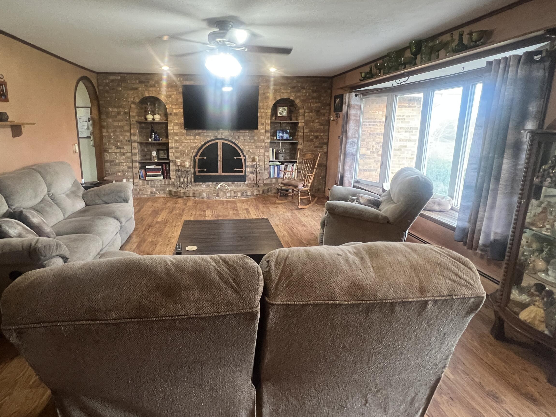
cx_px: 243
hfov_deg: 90.6
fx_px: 273
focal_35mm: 17
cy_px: 185
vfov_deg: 74.5
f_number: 1.8
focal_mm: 1.57
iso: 500
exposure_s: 1/60
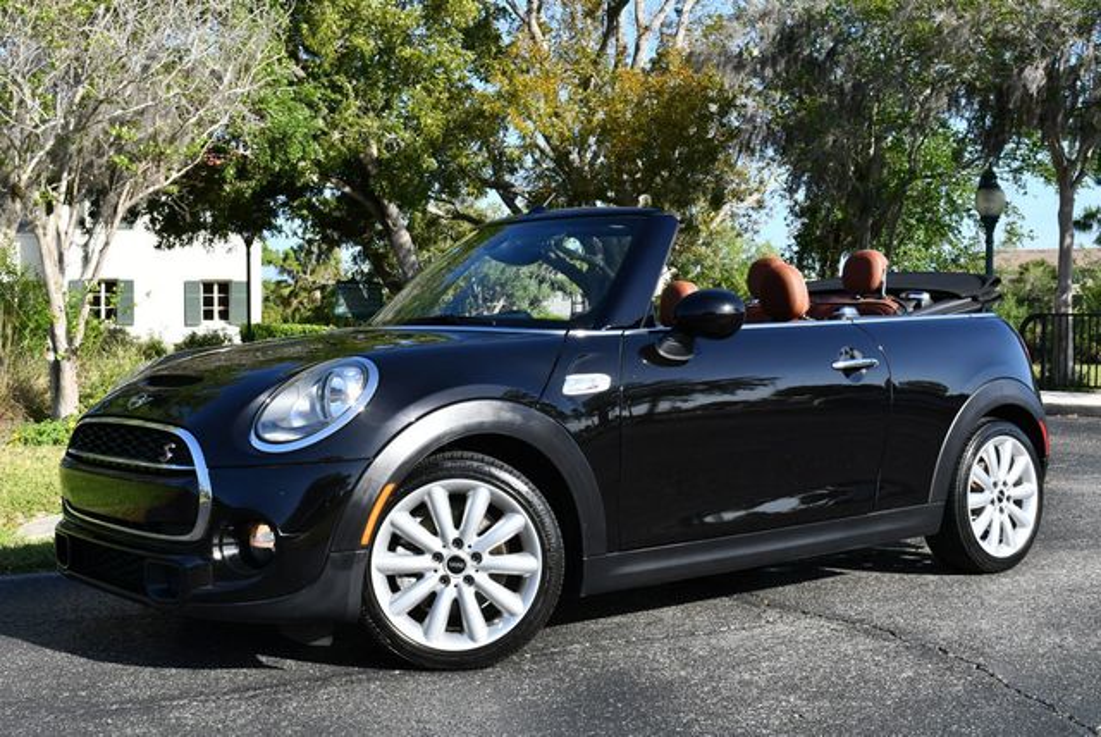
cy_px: 368
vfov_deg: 28.1
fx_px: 1469
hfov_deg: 41.1
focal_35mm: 48
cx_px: 550
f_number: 8
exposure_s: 1/250
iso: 140
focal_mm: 24
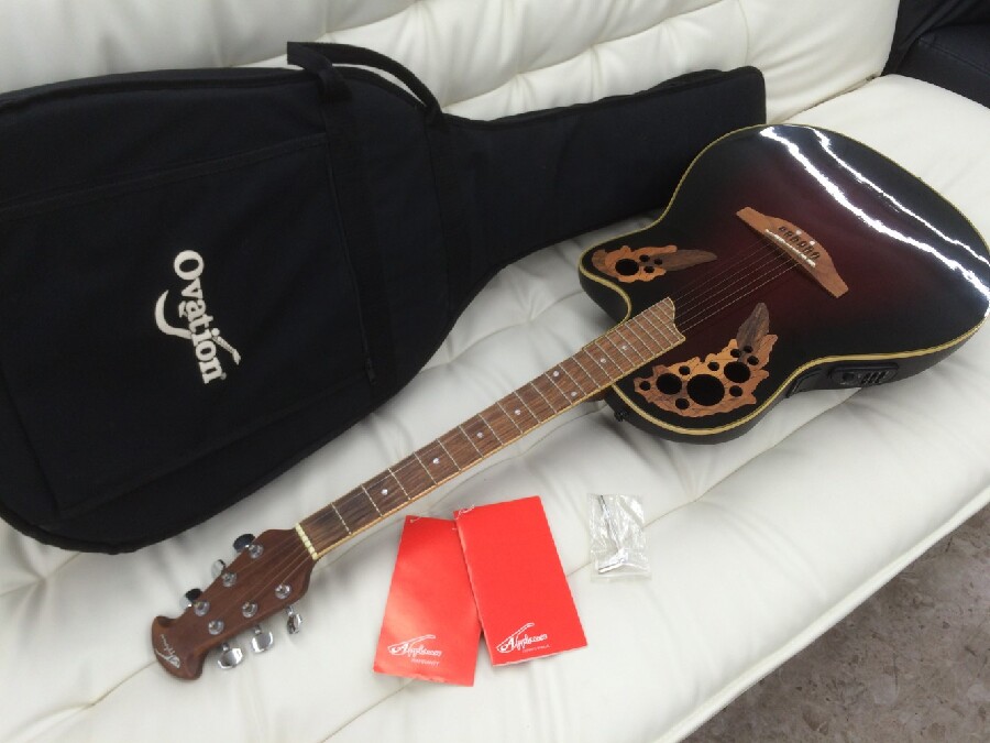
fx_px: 829
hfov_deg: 61.7
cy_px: 372
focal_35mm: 29
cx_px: 495
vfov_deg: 48.2
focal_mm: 4.15
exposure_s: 1/60
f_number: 2.2
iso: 50
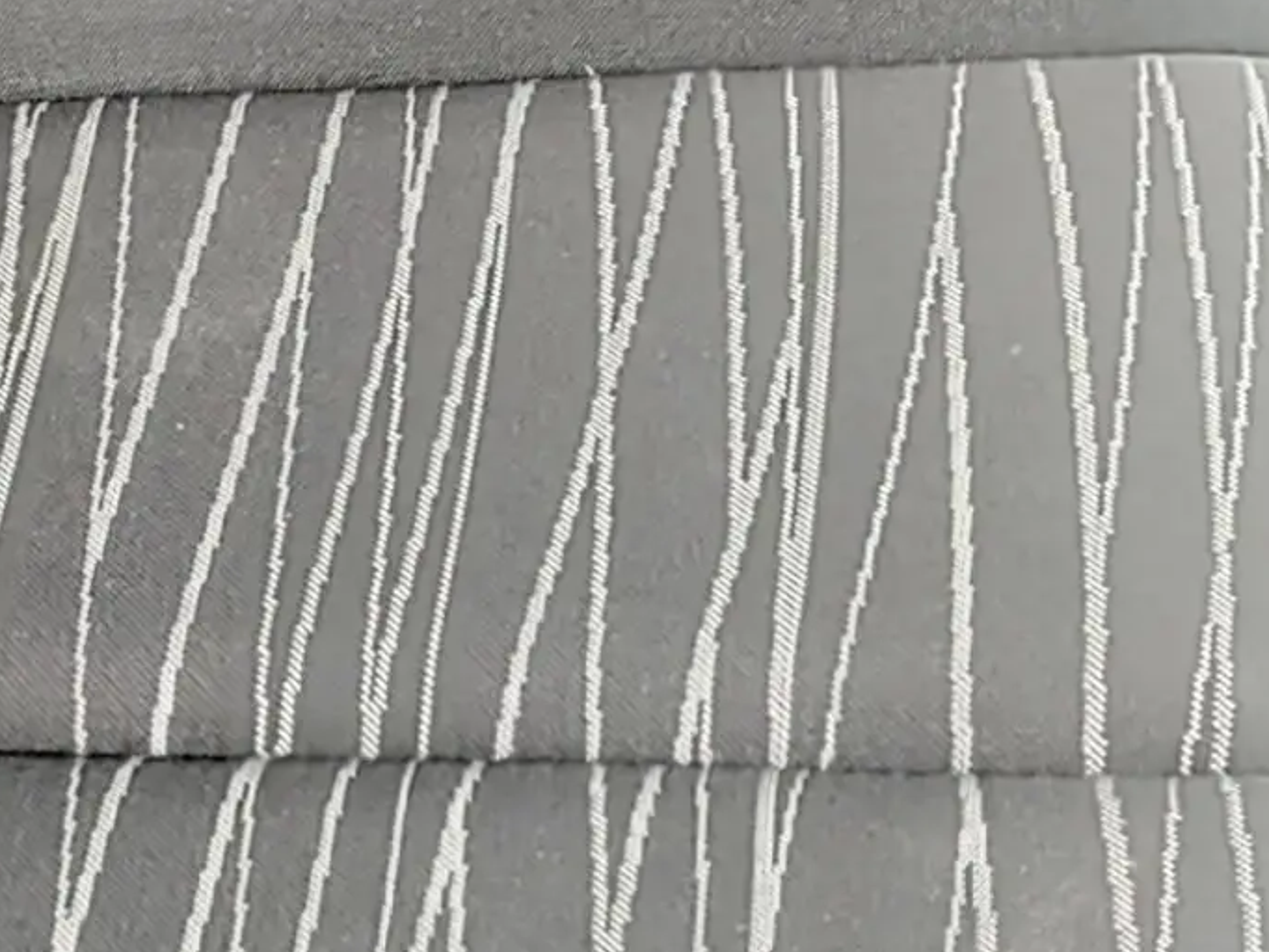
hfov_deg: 14.9
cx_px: -323
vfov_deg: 10.6
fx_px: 4657
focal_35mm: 127
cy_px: -990
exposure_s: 1/50
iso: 166
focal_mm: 5.56
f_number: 1.8
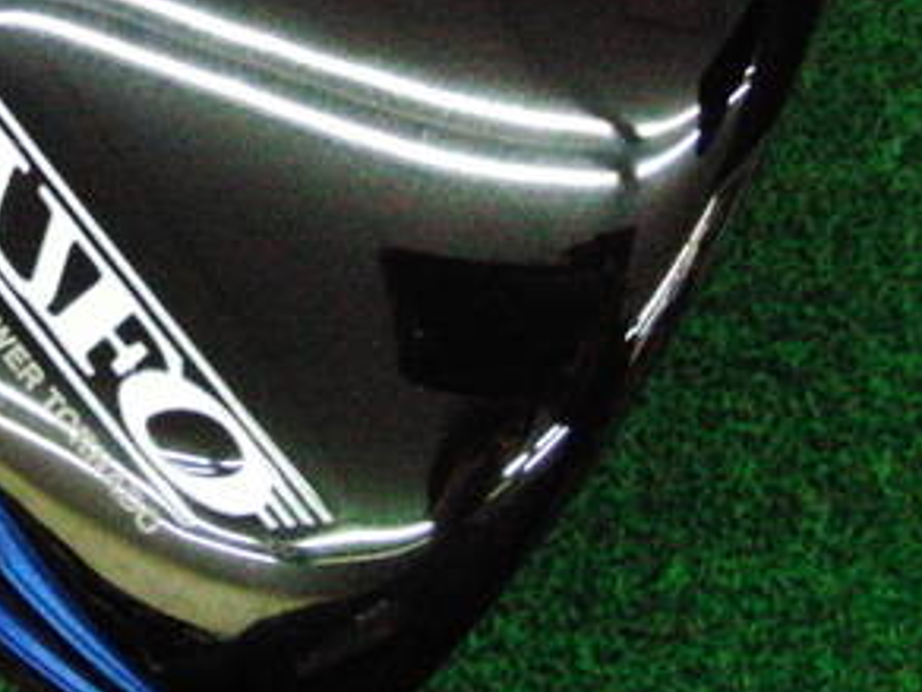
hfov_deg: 23.9
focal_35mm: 81
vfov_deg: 17.7
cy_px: -13
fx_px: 2157
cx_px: 246
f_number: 3.6
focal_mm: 6.42
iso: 3200
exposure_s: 1/400
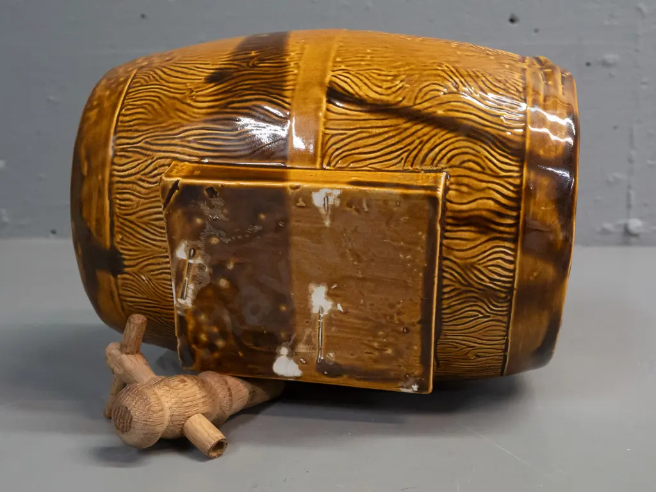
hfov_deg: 56.8
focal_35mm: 32
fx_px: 606
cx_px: 328
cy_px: 246
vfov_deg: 44.2
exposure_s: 1/125
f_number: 5.6
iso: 3200
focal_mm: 16
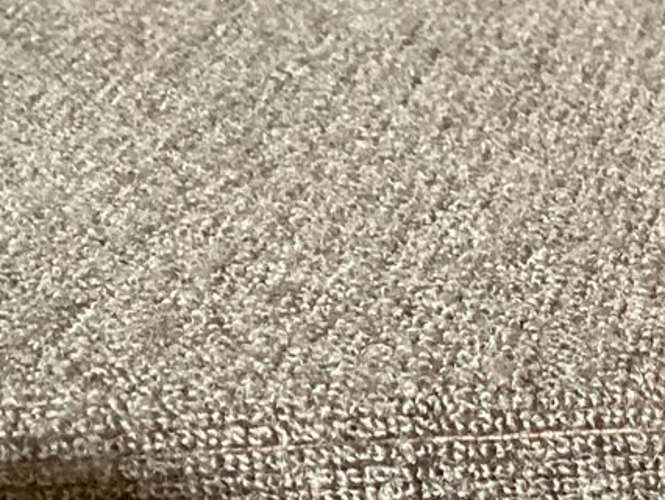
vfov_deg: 12.7
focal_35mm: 110
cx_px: 1161
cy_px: 763
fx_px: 2114
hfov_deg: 15.6
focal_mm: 3.3
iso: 400
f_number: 2.4
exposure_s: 1/40
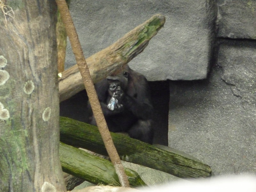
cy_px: 96
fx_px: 2071
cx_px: 128
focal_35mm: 280
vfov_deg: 5.3
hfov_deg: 7.1
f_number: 4.9
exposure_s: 1/60
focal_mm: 47
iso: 1000
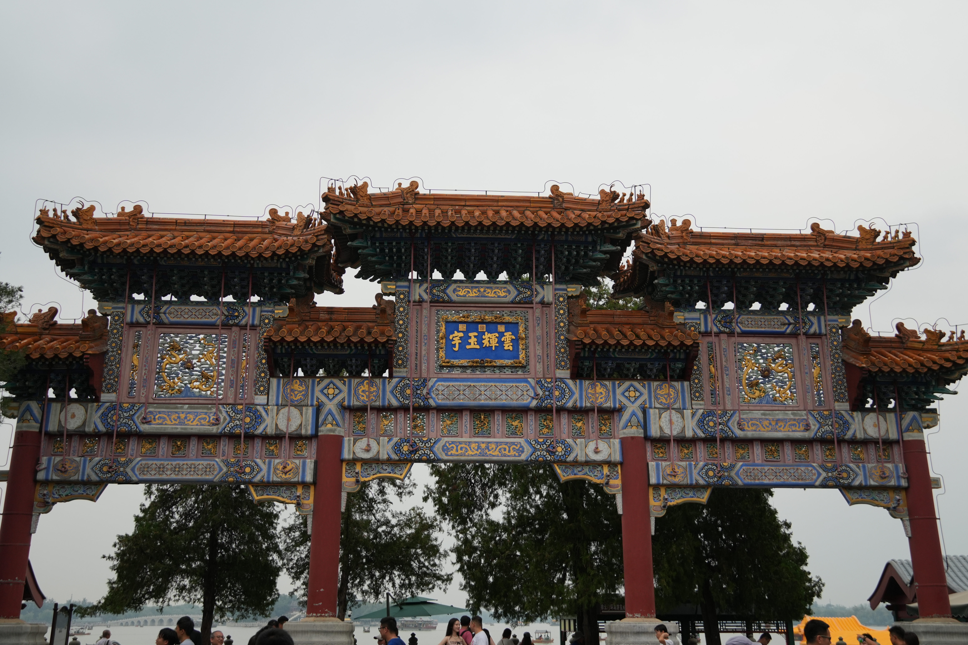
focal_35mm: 34
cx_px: 484
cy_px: 322
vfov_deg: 38.4
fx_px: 928
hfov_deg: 55.1
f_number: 4
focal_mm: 23
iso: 200
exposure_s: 1/320
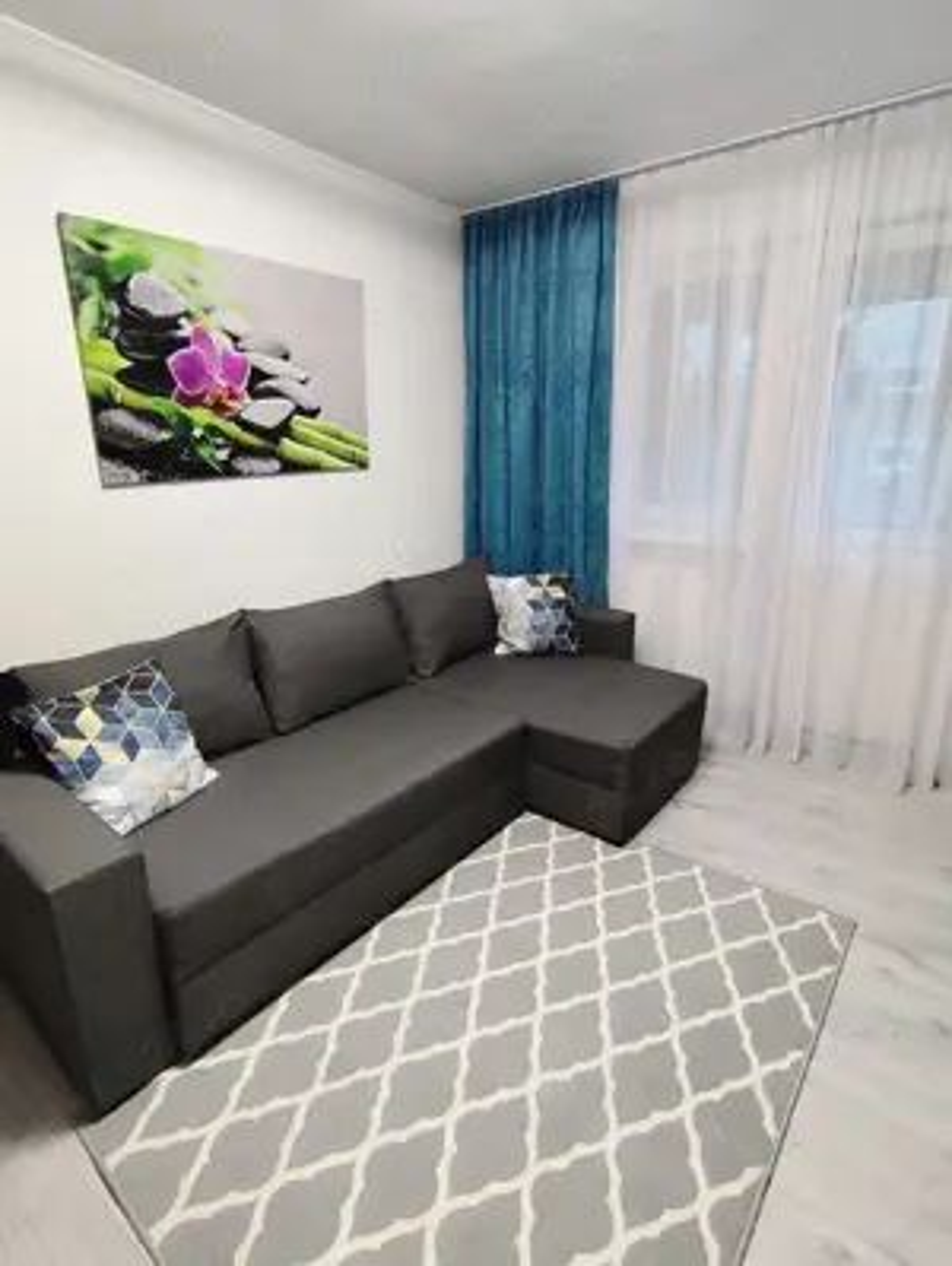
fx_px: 622
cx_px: 476
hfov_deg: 74.8
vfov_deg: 91.0
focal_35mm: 17
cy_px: 633
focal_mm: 1.65
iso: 320
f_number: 2.2
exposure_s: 1/50
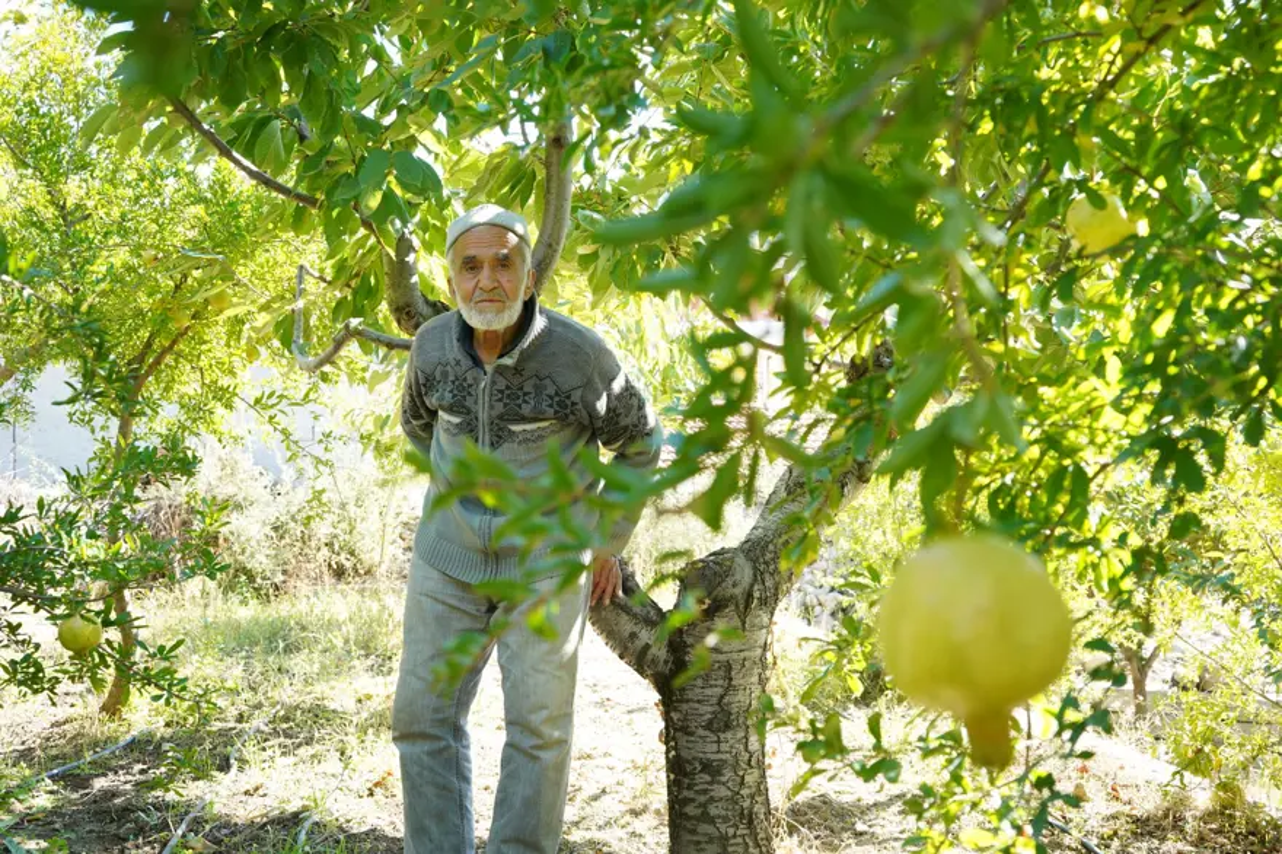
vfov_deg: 37.8
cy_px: 427
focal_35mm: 35
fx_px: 1246
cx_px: 641
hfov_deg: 54.5
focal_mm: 35
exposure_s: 1/40
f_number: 5.6
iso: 160
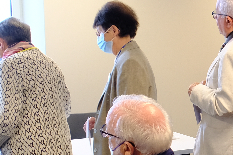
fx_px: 867
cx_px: 313
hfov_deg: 14.6
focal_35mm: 134
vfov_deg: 10.2
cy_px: 139
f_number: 4.5
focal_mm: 18.5
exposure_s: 1/30
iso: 800
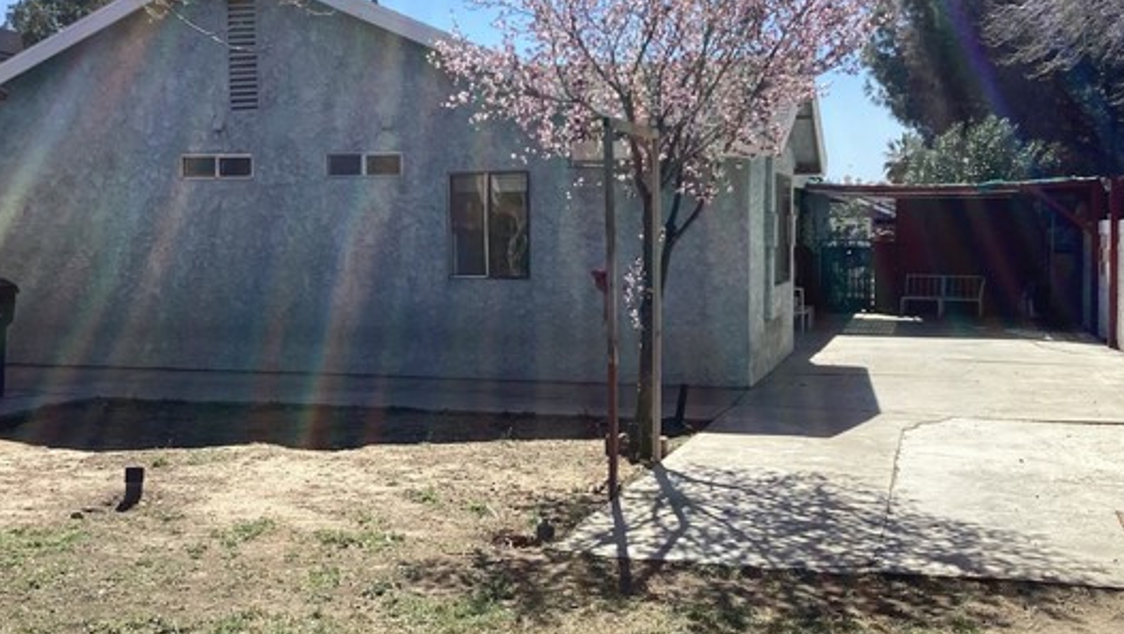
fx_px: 1223
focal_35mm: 41
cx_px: 569
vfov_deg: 29.0
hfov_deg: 49.4
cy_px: 286
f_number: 2.4
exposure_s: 1/1481
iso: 25
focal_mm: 3.3
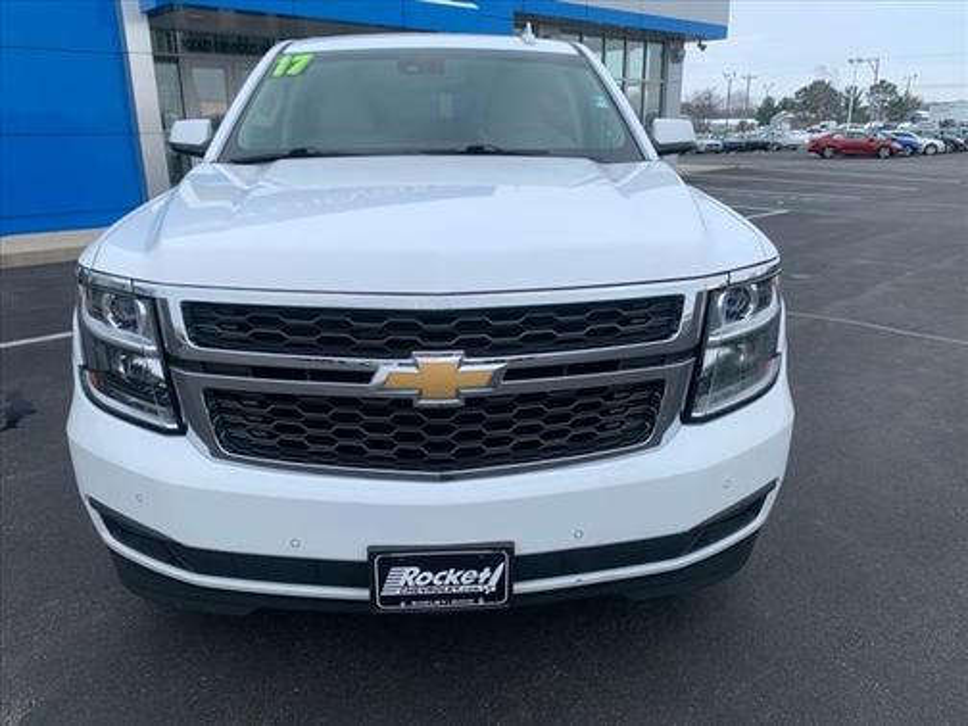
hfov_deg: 67.3
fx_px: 727
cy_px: 363
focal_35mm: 26
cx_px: 484
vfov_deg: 53.1
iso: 25
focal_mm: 4.25
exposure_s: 1/692
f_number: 1.8
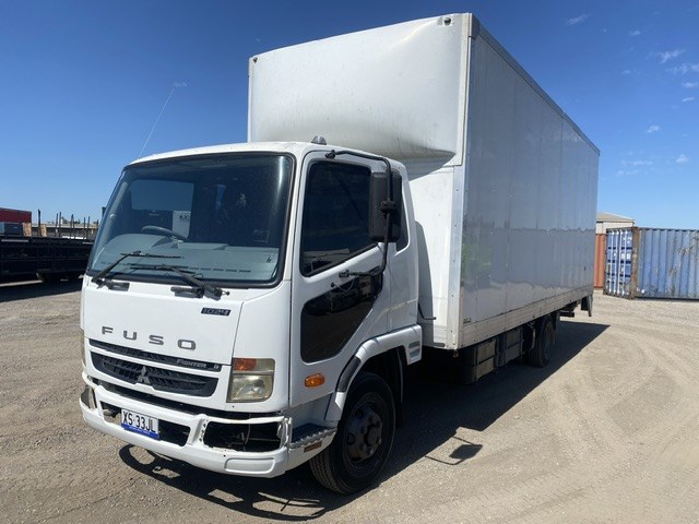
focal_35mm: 26
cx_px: 350
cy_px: 262
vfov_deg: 53.1
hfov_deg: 67.3
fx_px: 525
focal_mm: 4.25
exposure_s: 1/5495
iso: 32
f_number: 1.8
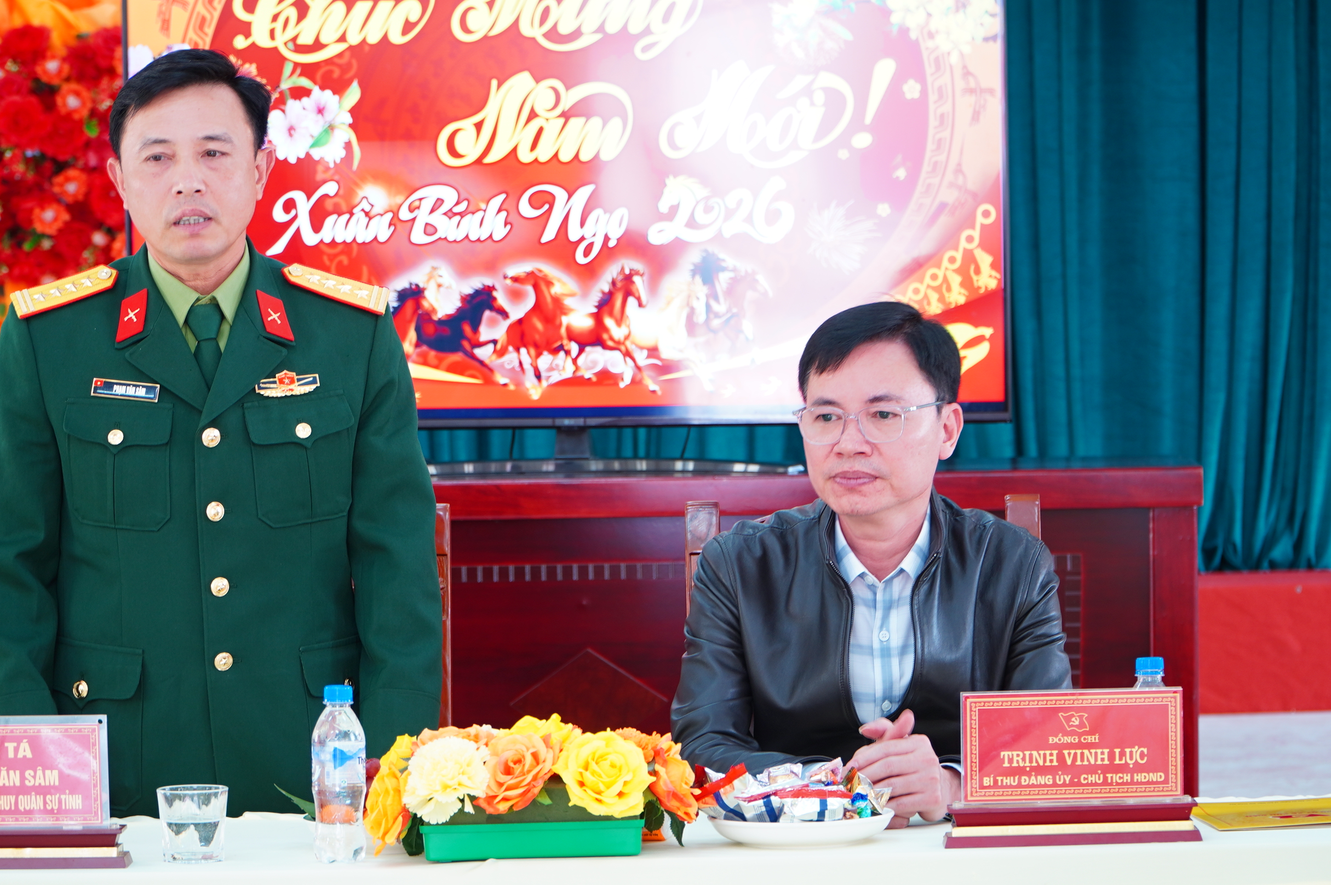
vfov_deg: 10.5
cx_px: 570
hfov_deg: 15.8
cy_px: 479
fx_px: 4801
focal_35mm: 130
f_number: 4
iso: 100
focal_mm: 70
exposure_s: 1/8
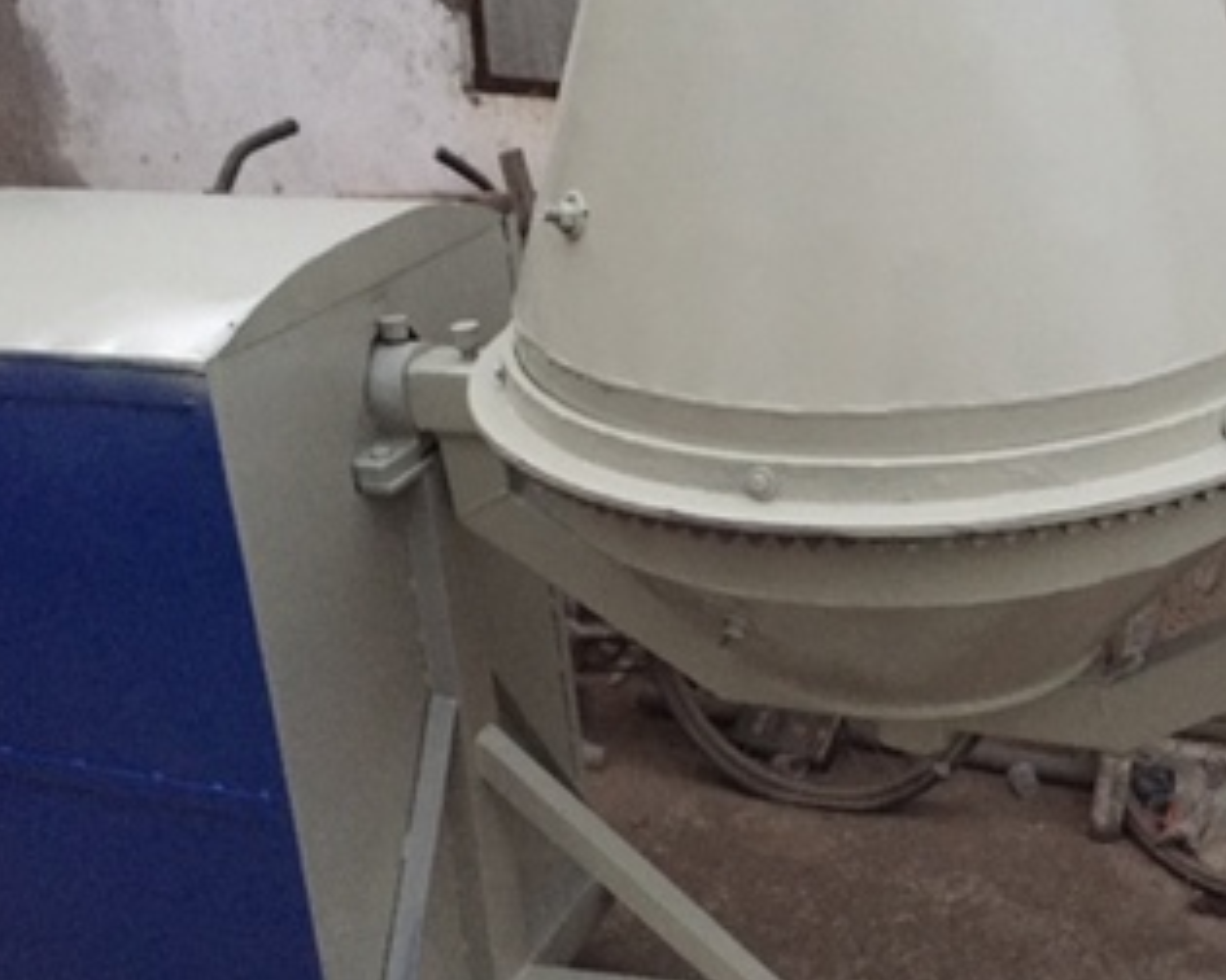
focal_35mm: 45
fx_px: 1633
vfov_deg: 33.4
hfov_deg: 40.8
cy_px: 535
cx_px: 771
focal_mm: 4.15
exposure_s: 1/17
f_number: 2.2
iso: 500
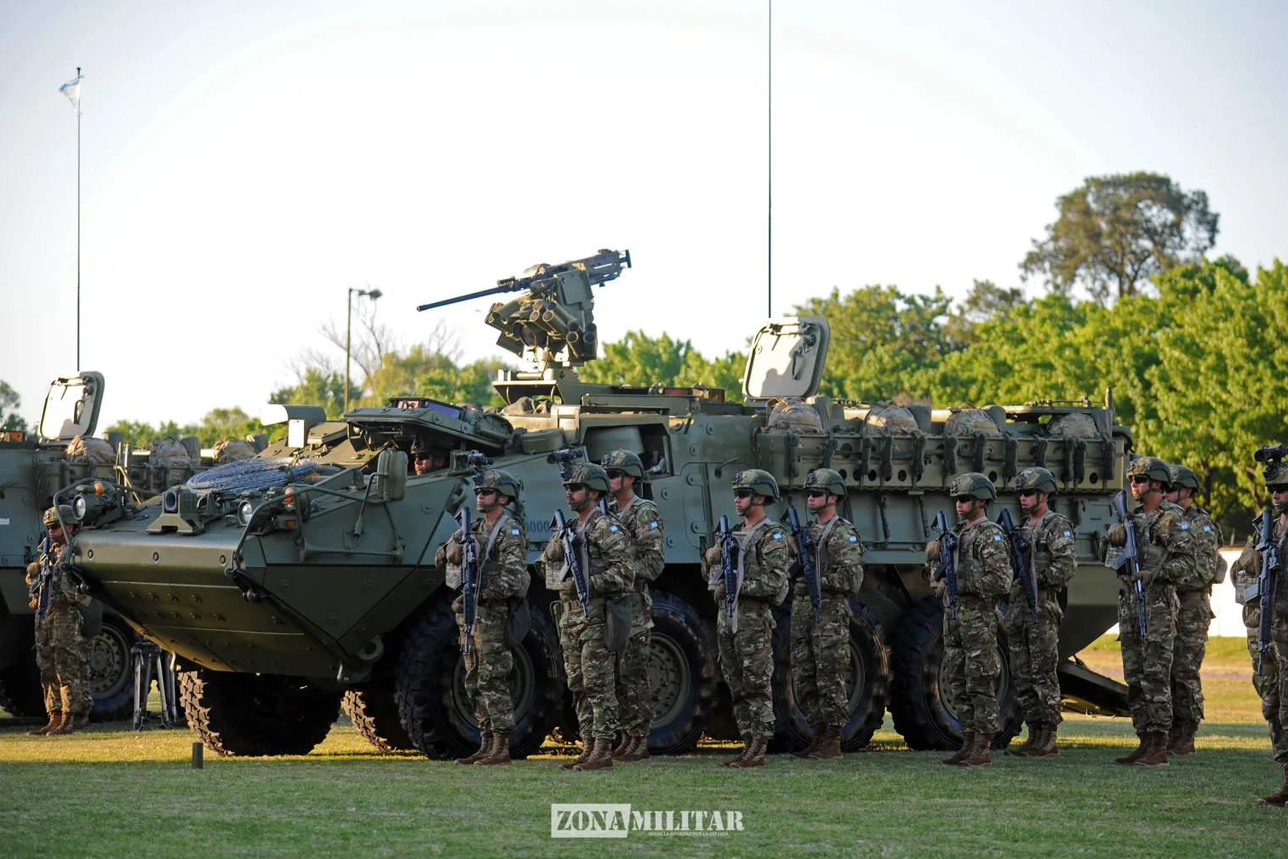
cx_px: 648
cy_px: 430
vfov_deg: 8.9
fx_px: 5510
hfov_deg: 13.3
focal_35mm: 154
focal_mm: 102
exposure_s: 1/200
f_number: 4.8
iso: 200
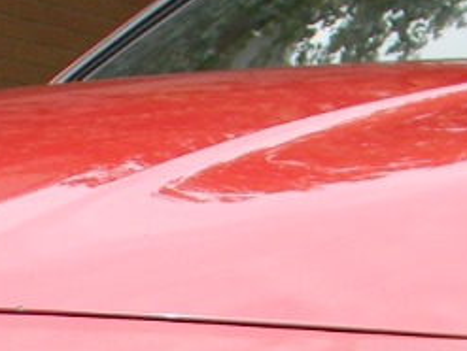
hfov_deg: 12.1
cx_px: 280
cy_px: 710
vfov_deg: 8.6
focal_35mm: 163
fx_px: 2202
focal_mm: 5
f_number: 3.5
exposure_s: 1/407
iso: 80
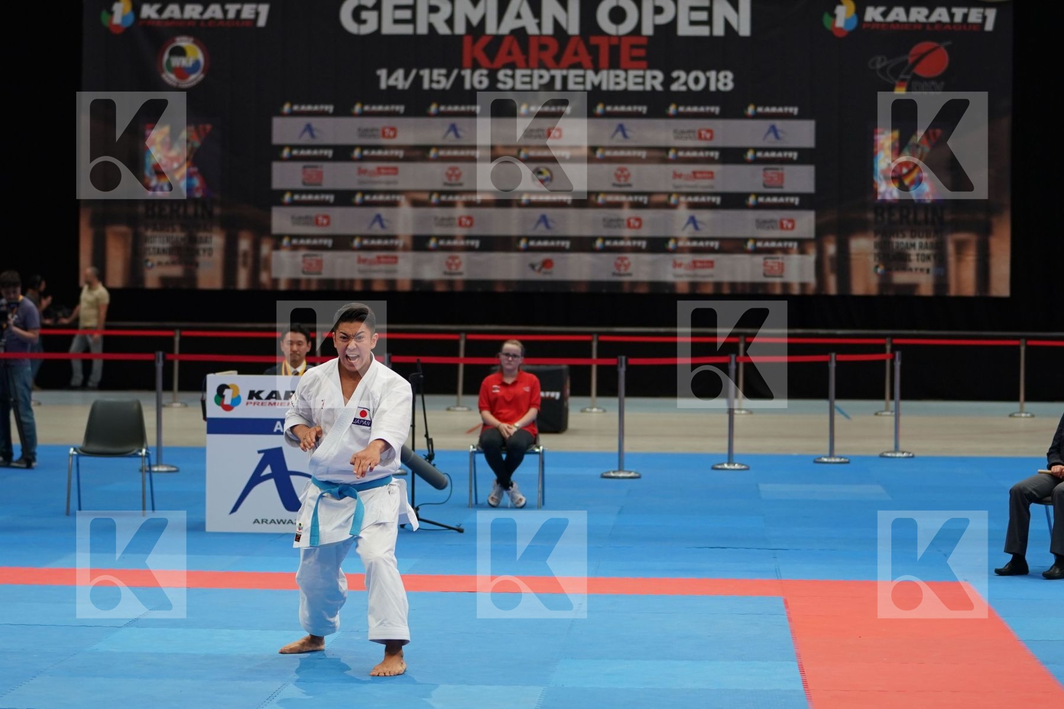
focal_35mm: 105
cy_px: 354
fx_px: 3103
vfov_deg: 13.0
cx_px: 532
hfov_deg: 19.5
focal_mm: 70
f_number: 2.8
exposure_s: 1/500
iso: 800
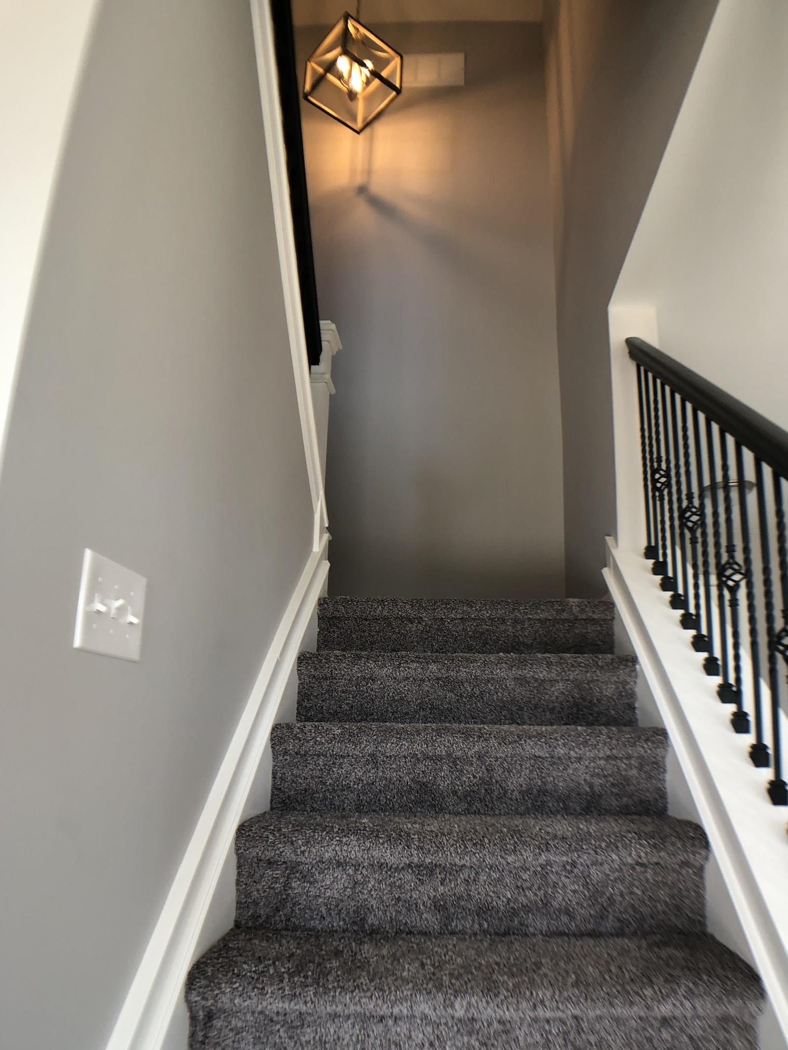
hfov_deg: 44.1
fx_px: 971
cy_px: 582
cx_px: 441
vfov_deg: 56.7
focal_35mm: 32
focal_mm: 3.99
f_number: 1.8
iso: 50
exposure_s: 1/120
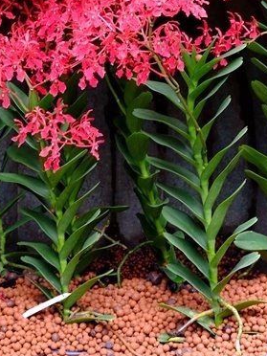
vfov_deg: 17.2
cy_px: 128
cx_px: 106
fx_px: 1172
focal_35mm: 114
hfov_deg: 13.0
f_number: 3.6
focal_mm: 32.9
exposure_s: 1/10
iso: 250
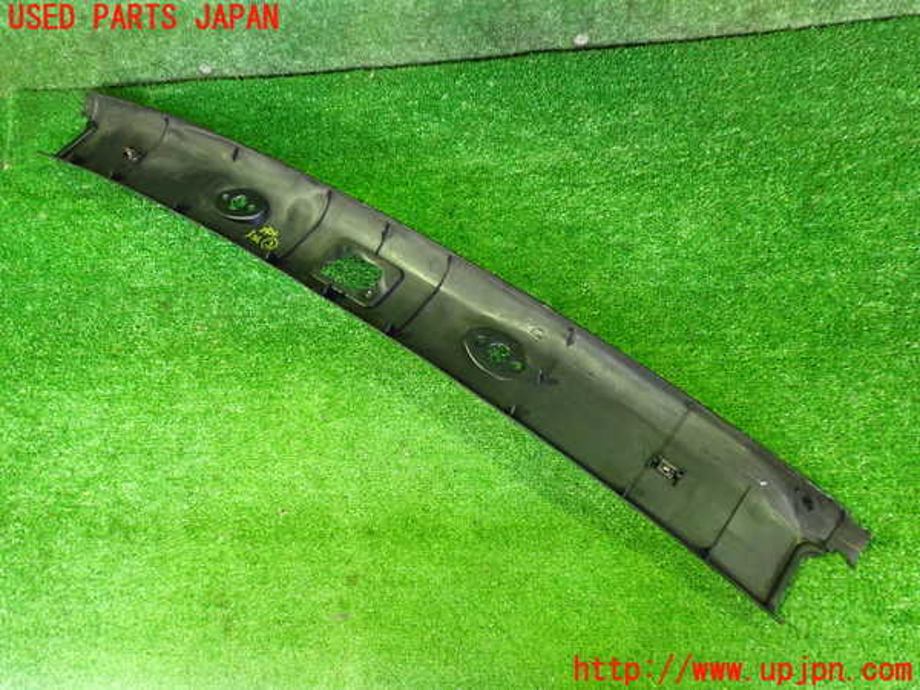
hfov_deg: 60.0
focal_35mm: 30
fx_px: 797
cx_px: 460
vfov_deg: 46.8
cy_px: 345
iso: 800
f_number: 2.3
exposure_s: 1/30
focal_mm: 5.4
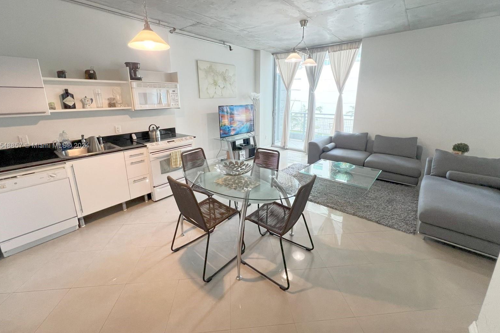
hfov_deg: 104.2
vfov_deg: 80.8
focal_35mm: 14
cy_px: 146
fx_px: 194
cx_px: 245
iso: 160
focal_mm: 1.57
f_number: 1.8
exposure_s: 1/120
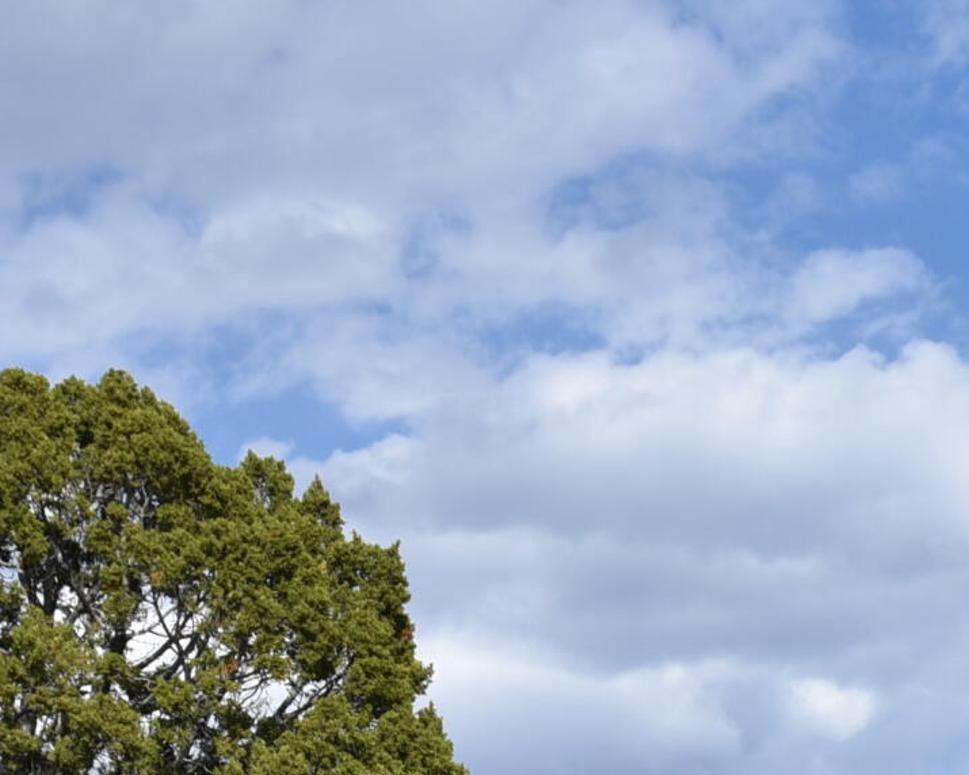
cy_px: 1054
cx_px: 1392
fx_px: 5420
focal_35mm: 189
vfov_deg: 8.1
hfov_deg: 9.9
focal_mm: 48
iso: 200
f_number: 10
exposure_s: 1/400
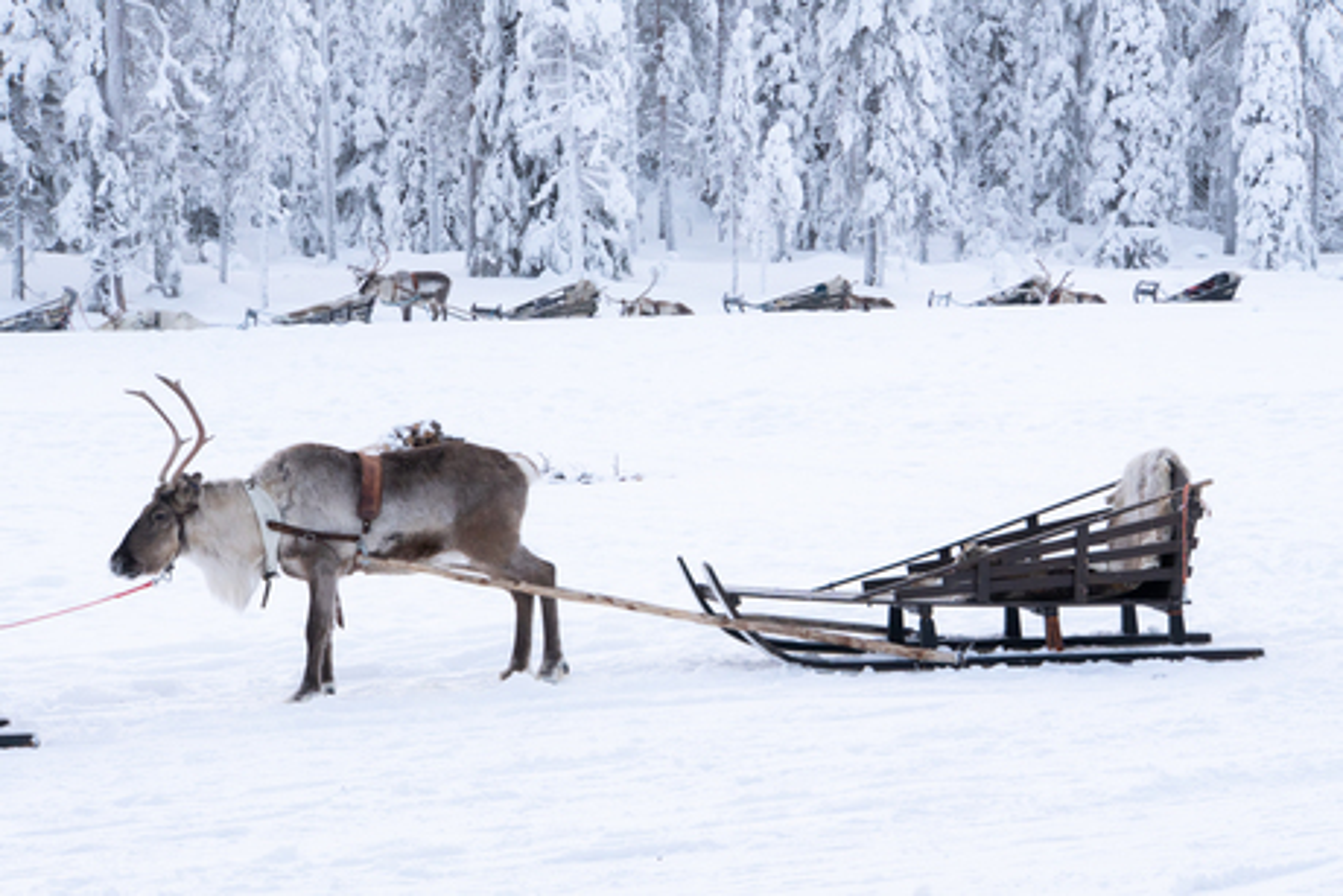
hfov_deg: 23.0
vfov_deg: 15.5
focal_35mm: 88
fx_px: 3302
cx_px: 672
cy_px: 448
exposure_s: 1/200
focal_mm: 59
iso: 2000
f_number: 11
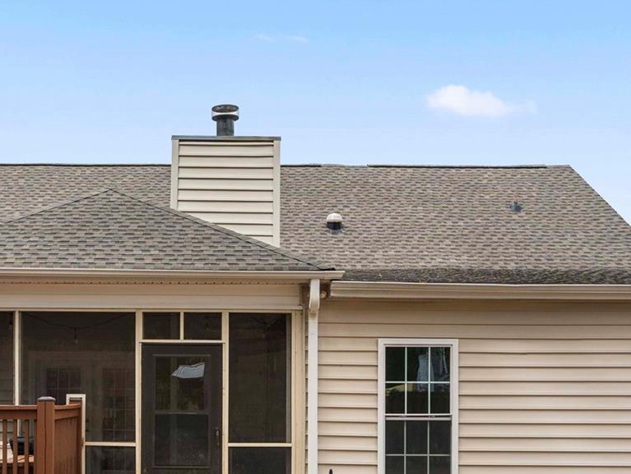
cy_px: 287
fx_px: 839
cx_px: 211
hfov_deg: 40.7
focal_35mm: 46
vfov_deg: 31.4
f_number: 7.1
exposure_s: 1/200
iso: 100
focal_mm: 18
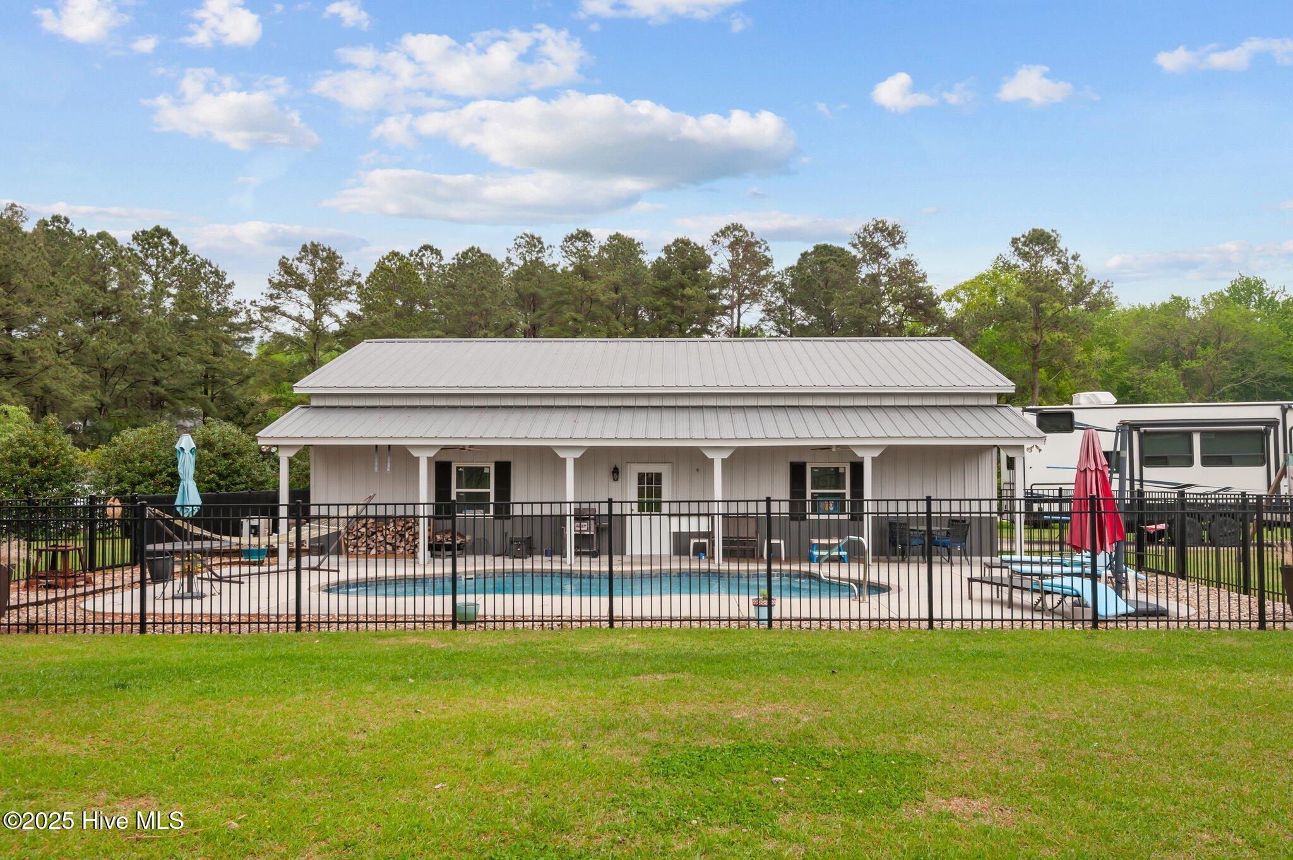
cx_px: 646
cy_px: 430
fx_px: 933
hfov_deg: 69.4
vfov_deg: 49.5
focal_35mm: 26
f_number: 10
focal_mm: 26
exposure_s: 1/400
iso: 400
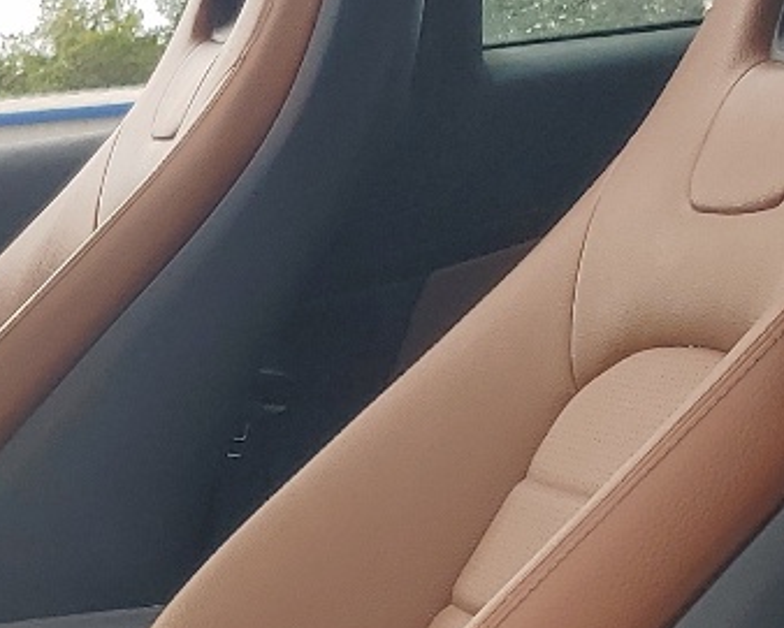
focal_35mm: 120
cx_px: -401
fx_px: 2787
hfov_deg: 14.8
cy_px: 746
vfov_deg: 12.6
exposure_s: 1/667
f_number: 1.5
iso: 50
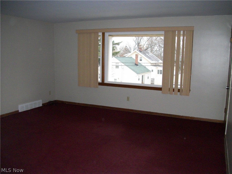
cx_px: 116
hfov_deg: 56.8
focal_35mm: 32
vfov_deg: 44.2
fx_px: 214
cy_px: 87
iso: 400
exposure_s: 1/125
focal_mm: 5.7
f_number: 2.9
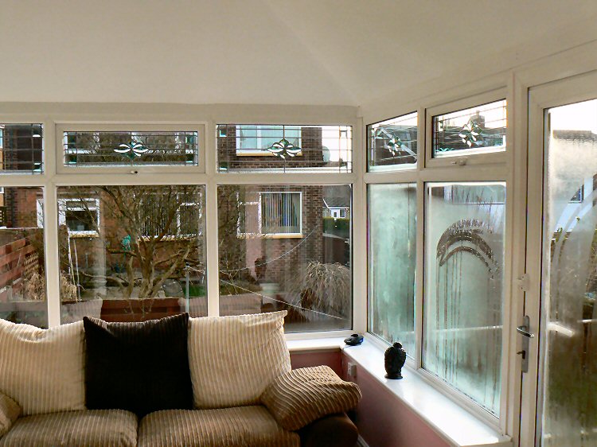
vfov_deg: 39.6
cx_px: 298
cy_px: 224
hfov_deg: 51.4
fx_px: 621
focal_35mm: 36
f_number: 5.6
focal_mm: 6
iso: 200
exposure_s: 1/200
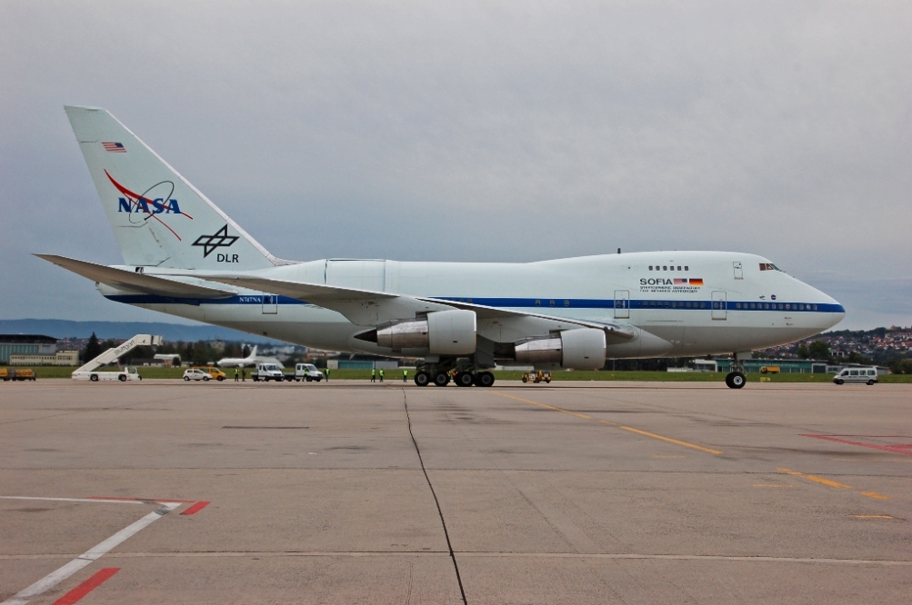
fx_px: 1518
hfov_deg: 33.4
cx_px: 456
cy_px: 302
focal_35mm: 60
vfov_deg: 22.6
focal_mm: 40
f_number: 9
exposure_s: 1/320
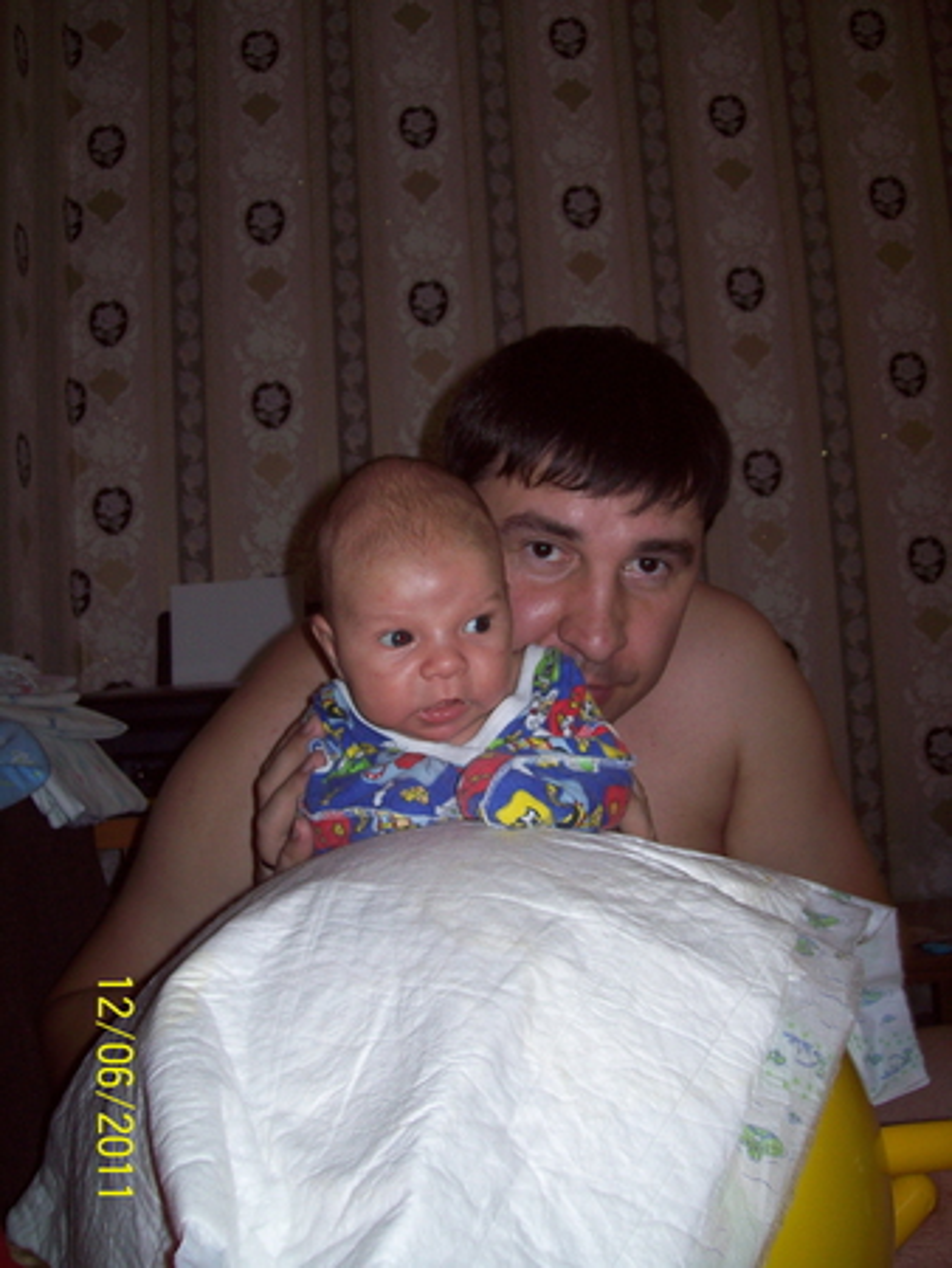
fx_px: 1319
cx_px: 476
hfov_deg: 39.7
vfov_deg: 51.3
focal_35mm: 36
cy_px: 634
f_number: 2.7
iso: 80
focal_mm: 6
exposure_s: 1/64
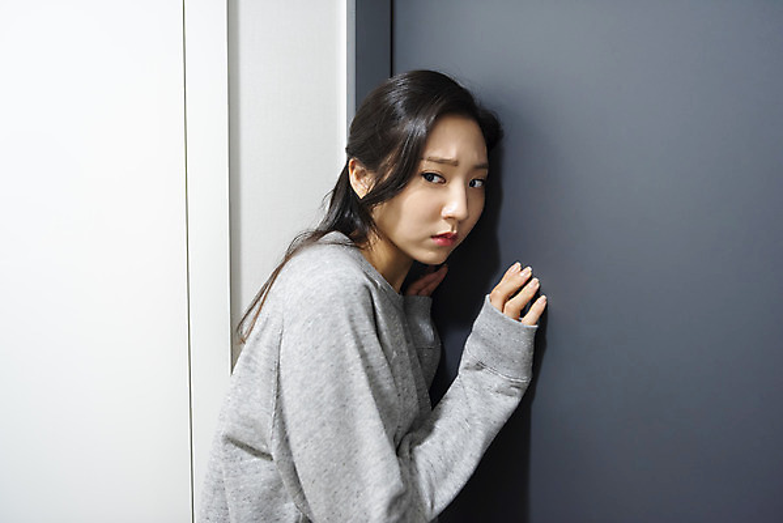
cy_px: 262
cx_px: 392
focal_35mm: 30
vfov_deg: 43.7
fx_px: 653
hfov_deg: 61.9
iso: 1600
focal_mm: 30
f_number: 2.8
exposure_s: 1/50
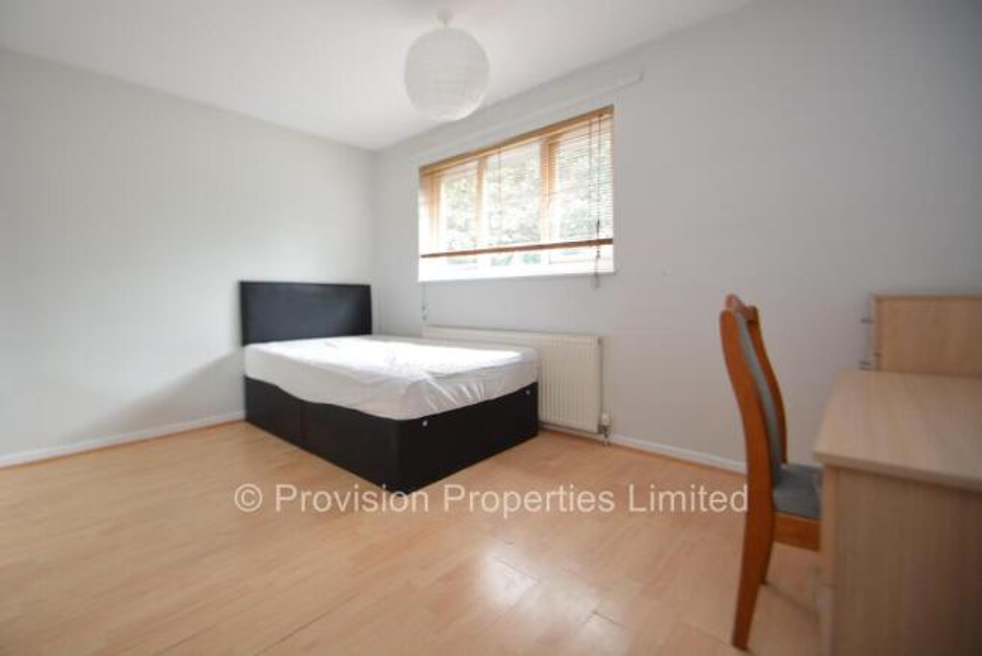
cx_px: 491
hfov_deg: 100.4
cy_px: 328
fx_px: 409
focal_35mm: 15
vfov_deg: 77.4
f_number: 3.5
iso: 800
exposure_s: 1/45
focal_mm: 10
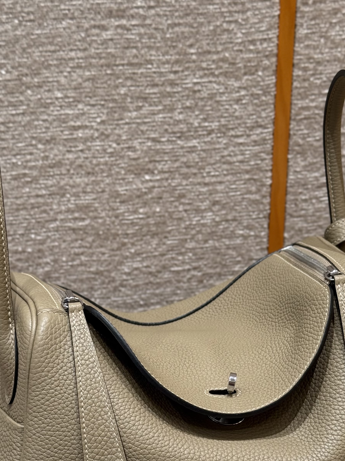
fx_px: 1076
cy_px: 344
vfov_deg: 23.9
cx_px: 204
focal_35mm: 81
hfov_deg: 18.2
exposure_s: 1/50
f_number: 1.78
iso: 50
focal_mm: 6.76
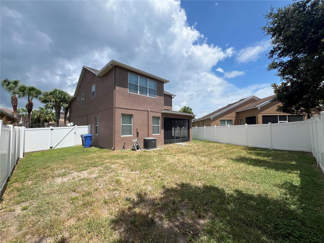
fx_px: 122
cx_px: 162
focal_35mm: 13
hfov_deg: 106.2
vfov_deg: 89.9
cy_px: 122
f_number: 1.8
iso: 32
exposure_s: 1/1727
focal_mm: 1.57
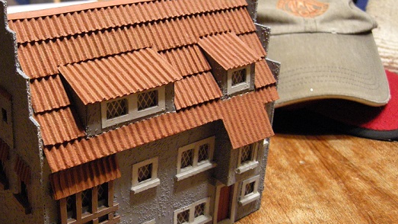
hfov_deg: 40.3
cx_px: 145
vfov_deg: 23.4
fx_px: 538
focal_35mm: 51
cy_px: 136
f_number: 2.7
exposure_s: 1/11.1
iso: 400
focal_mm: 7.5
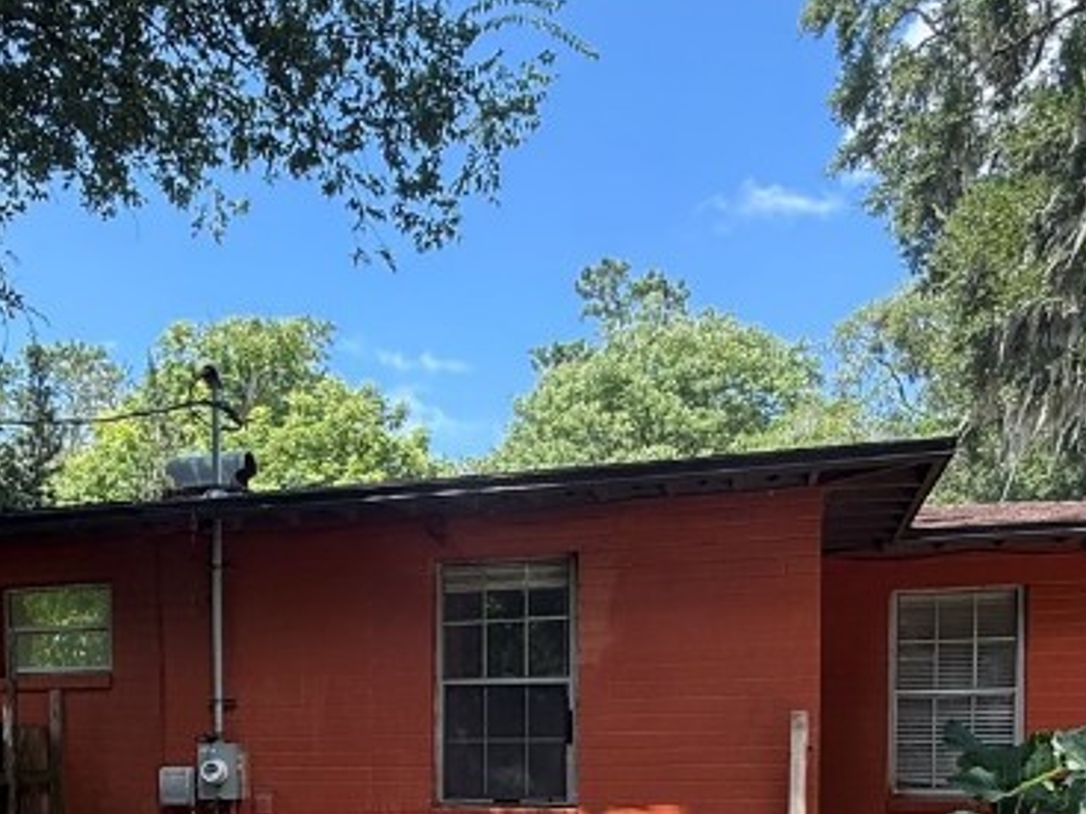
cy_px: 817
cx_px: 372
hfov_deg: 47.2
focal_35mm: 39
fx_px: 1224
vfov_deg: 33.6
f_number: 2.2
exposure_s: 1/219
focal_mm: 2.22
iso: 64
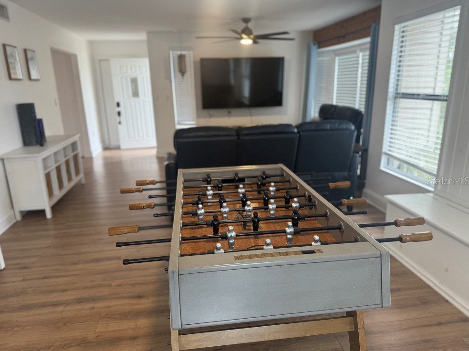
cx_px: 228
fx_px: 339
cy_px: 181
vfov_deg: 54.9
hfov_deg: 69.4
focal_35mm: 25
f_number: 1.78
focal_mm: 6.76
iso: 125
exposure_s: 1/60
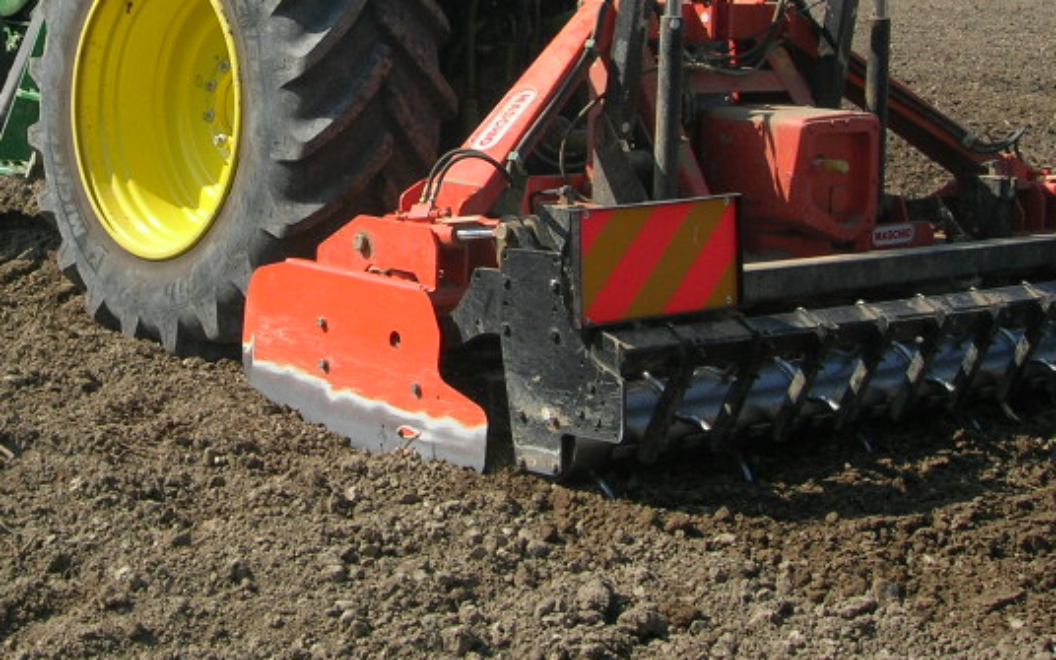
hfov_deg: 26.3
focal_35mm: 77
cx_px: 219
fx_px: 2216
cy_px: -22
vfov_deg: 16.5
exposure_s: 1/490
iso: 64
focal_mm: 7.8
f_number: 4.8
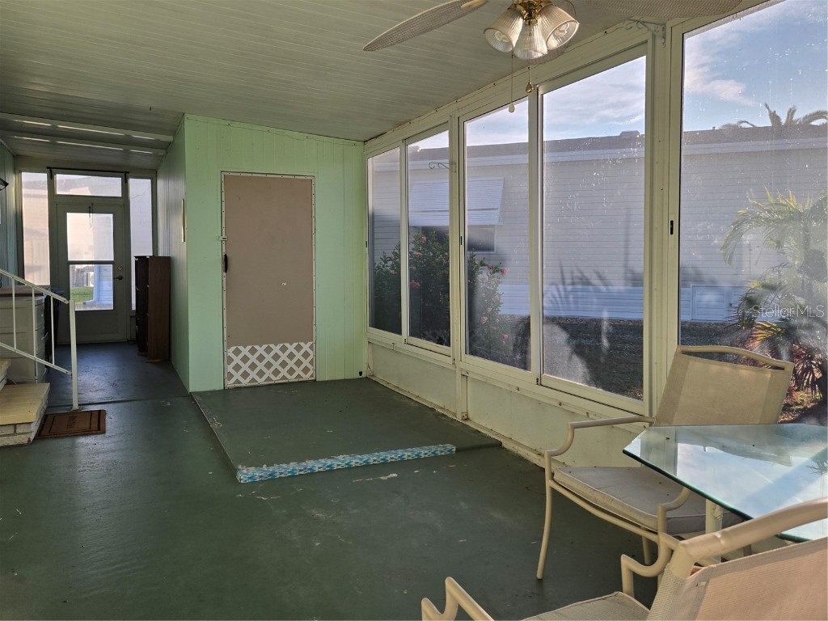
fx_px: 550
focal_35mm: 23
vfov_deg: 58.9
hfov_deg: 73.9
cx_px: 414
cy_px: 310
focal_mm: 5.4
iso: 80
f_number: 1.8
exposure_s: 1/696
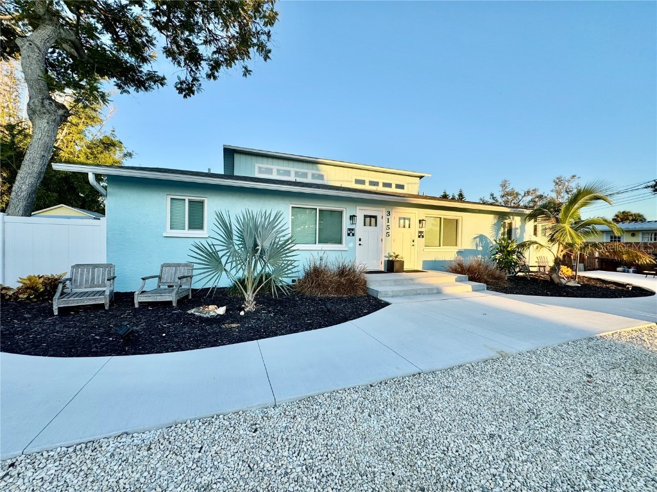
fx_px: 266
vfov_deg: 85.7
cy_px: 246
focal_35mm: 14
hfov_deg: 102.1
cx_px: 328
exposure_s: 1/533
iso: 40
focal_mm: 2.22
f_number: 2.2
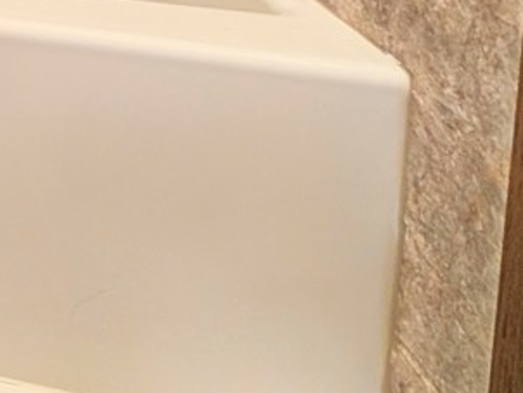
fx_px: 862
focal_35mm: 57
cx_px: -571
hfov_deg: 18.2
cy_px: -416
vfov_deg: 17.4
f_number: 1.7
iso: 142
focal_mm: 2.02
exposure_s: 1/30
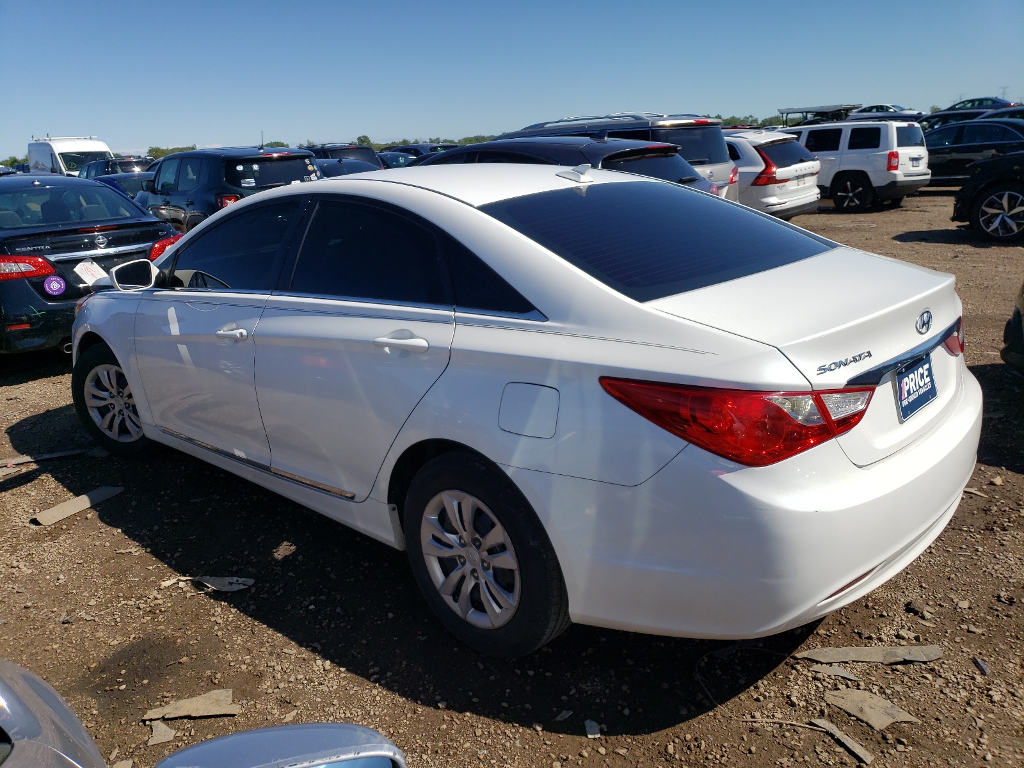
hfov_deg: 67.3
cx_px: 512
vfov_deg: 53.1
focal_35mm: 26
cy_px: 384
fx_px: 769
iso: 50
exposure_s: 1/5000
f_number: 1.5
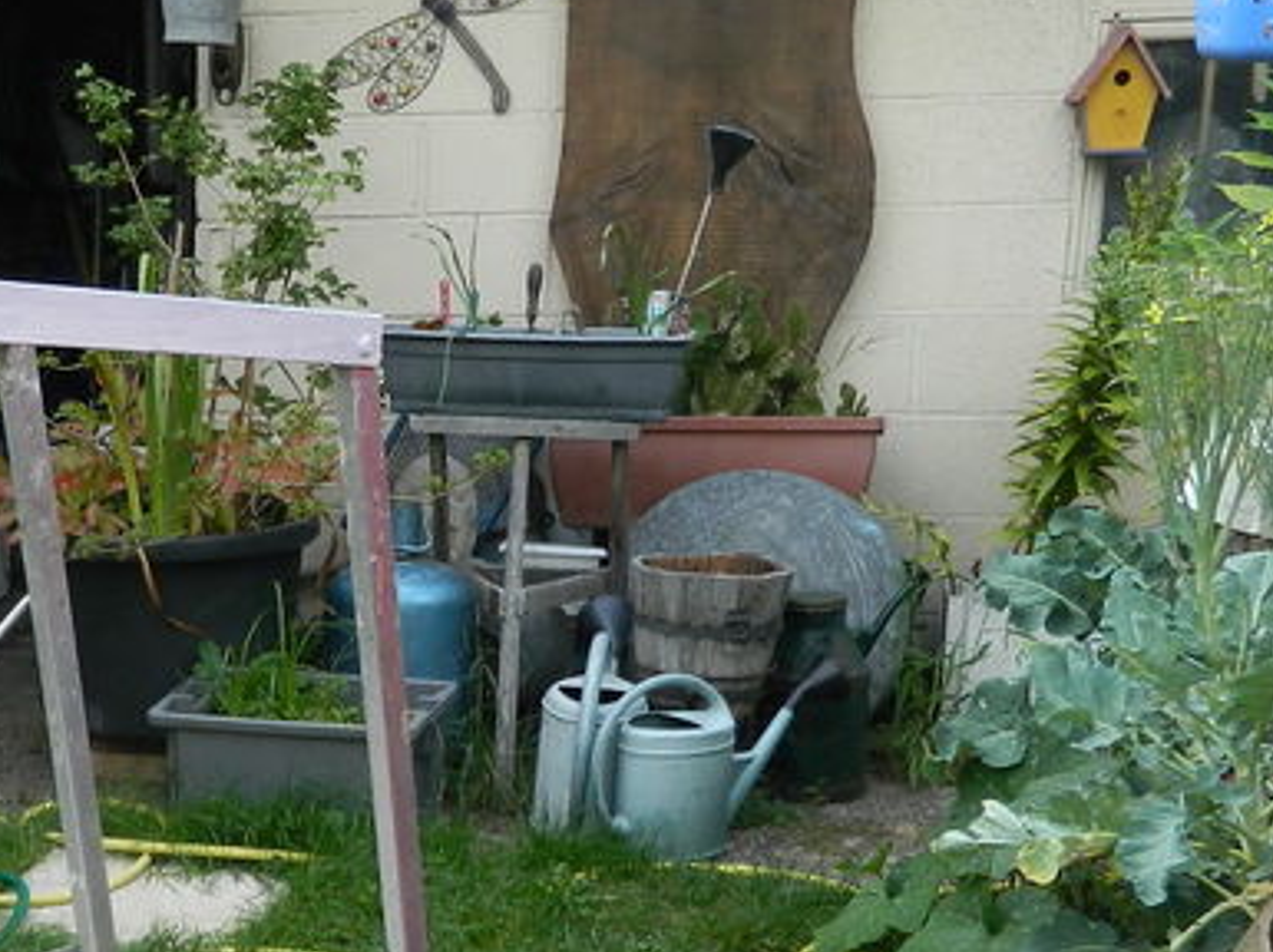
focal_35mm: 65
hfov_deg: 27.7
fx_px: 2388
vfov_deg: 22.1
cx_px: -63
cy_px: 823
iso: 80
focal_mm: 4.5
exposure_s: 1/200
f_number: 3.1
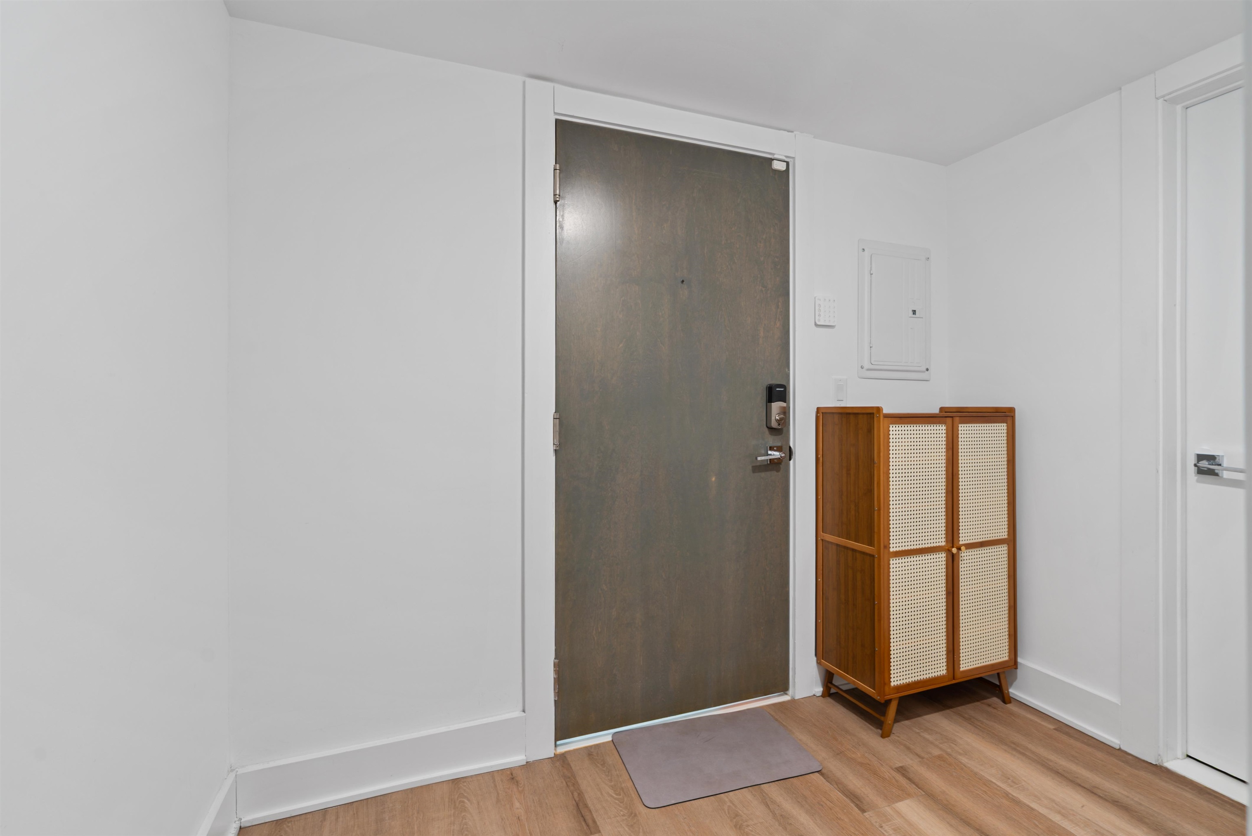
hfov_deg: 96.7
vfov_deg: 73.8
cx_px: 626
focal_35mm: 16
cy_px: 418
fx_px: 557
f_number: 8
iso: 100
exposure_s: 2.5
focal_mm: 16
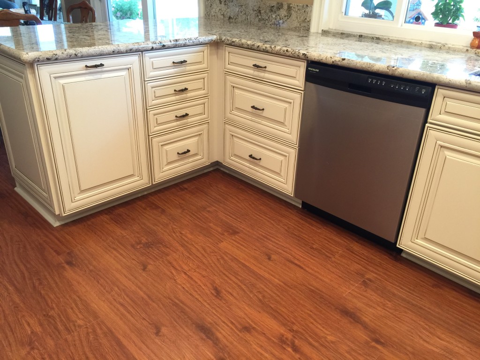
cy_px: 180
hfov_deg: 61.7
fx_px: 402
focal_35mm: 29
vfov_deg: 48.2
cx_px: 240
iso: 40
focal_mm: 4.15
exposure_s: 1/30
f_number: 2.2
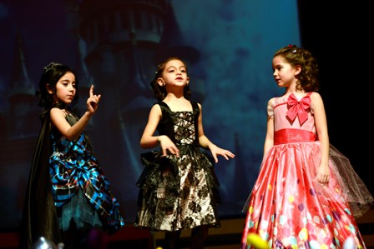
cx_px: 187
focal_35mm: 70
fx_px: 727
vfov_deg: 19.5
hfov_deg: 28.8
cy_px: 124
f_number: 2.8
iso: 640
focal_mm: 70
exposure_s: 1/100
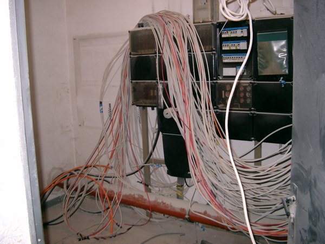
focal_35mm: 37
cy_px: 122
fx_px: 347
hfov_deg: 50.1
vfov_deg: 38.7
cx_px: 162
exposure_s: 1/60
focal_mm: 7.6
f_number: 2.6
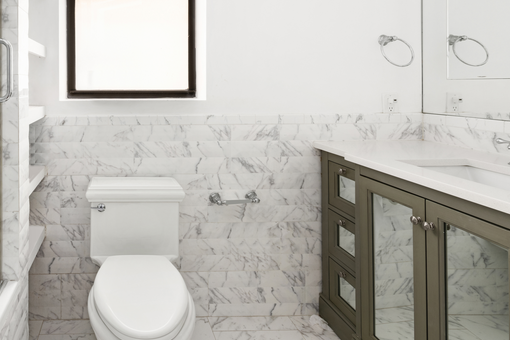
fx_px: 340
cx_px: 121
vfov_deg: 51.4
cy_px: 94
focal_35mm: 24
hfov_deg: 68.4
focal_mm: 14
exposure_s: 3
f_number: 11
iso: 160
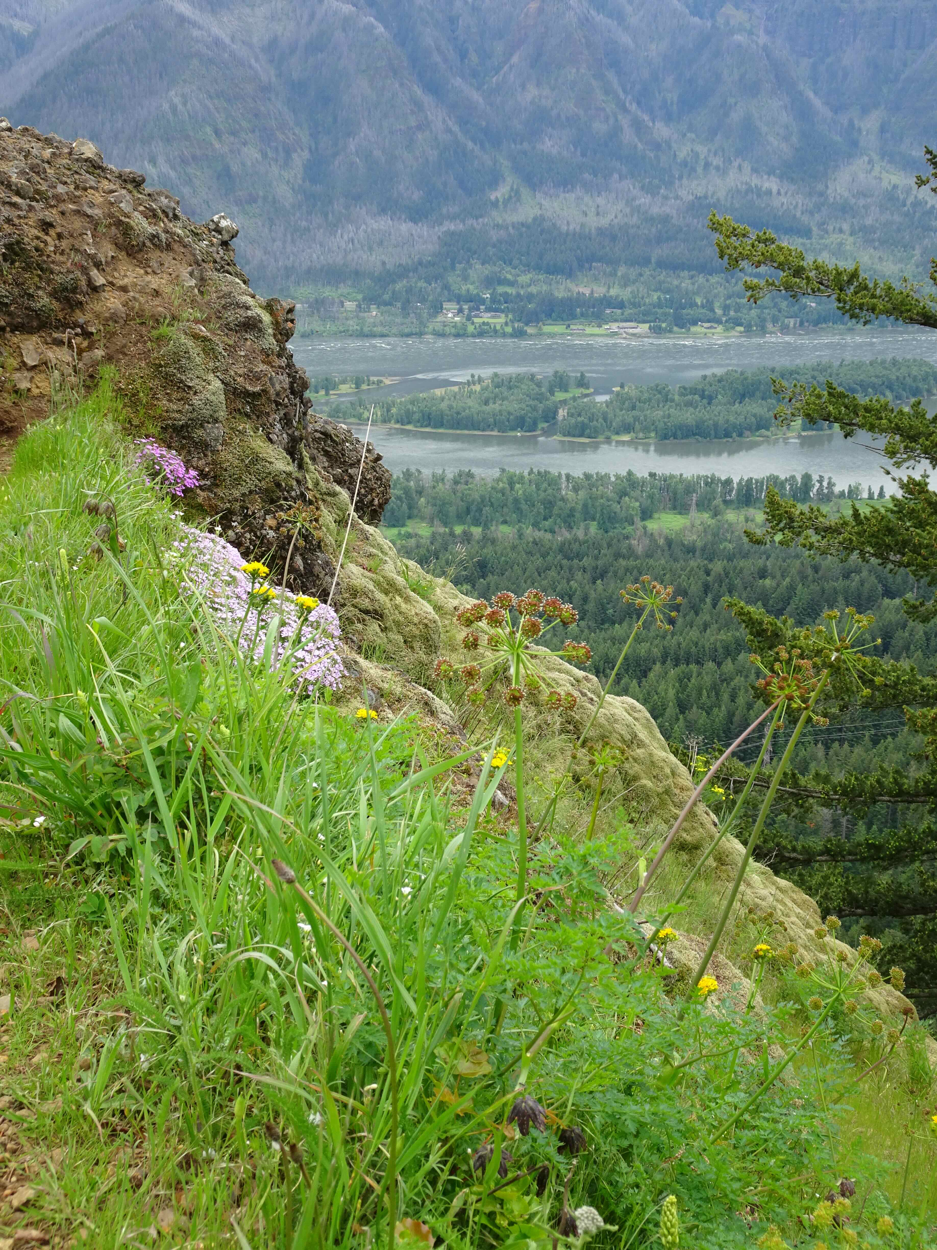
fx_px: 1552
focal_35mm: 43
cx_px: 468
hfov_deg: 33.6
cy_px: 625
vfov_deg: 43.9
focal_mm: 7.3
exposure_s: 1/160
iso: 80
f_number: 4.5
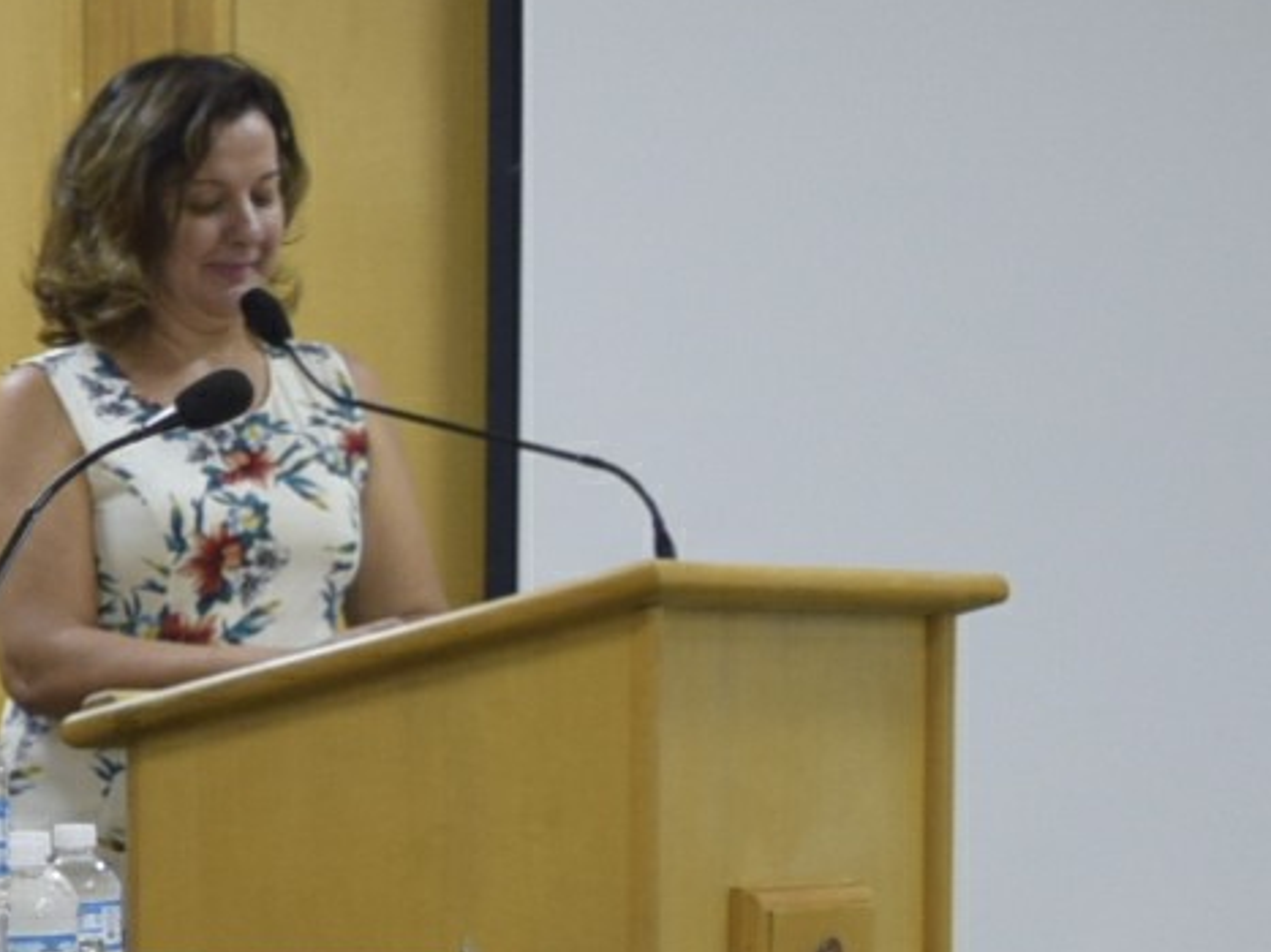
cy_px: 898
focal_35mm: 194
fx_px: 7124
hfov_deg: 9.4
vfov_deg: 7.6
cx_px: -1426
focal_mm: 21
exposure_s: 1/60
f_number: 4
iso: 360
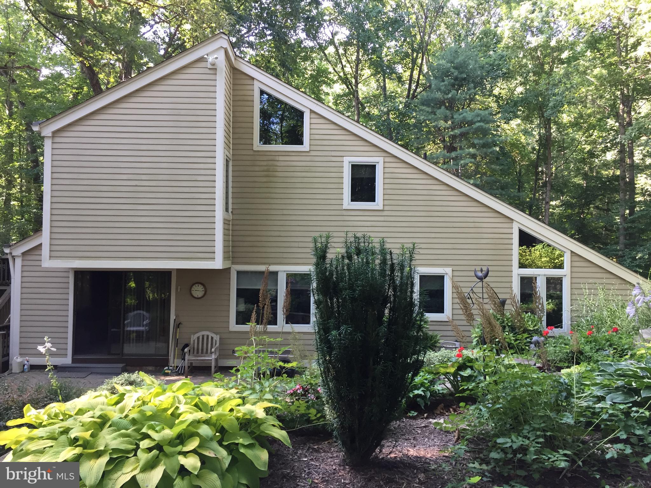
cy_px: 244
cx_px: 326
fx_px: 545
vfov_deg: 48.2
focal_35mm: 29
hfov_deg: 61.7
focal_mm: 4.15
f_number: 2.2
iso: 32
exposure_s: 1/40
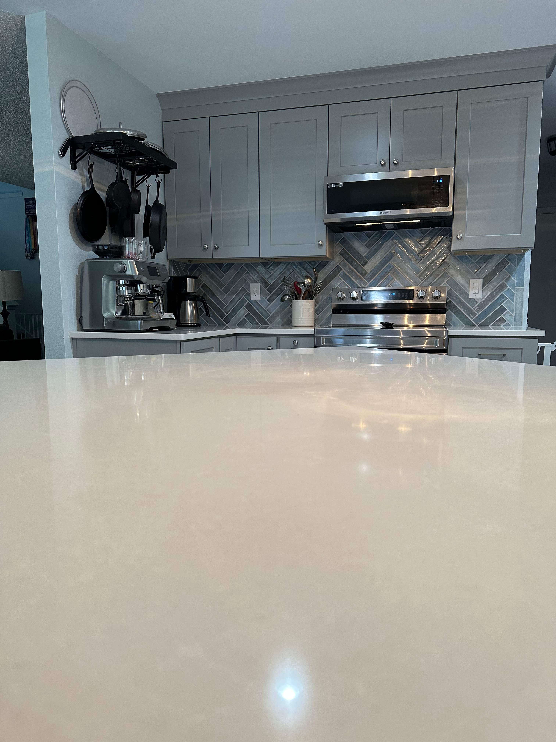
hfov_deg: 56.8
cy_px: 371
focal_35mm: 24
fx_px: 514
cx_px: 278
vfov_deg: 71.6
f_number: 1.78
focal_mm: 6.86
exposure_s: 1/120
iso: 200
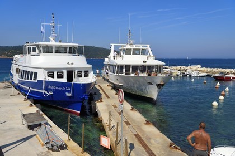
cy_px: 78
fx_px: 209
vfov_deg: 41.1
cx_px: 118
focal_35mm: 32
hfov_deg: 58.7
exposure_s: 1/1600
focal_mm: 32
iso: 200
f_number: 8
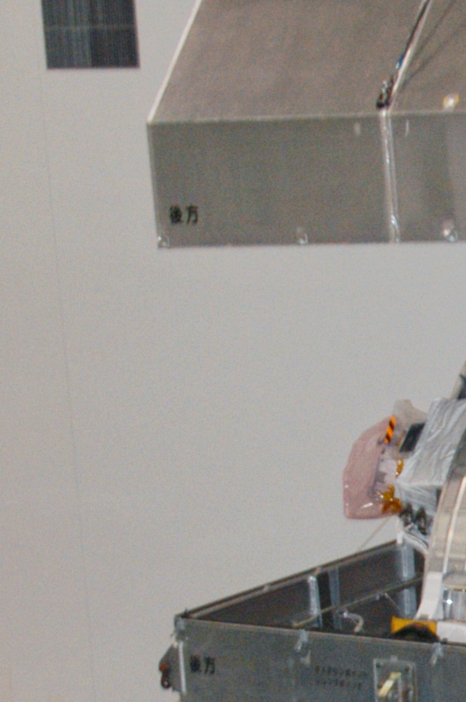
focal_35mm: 139
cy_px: 687
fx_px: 2704
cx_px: 741
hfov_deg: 9.5
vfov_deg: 14.6
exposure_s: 1/30
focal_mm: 24
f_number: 5.6
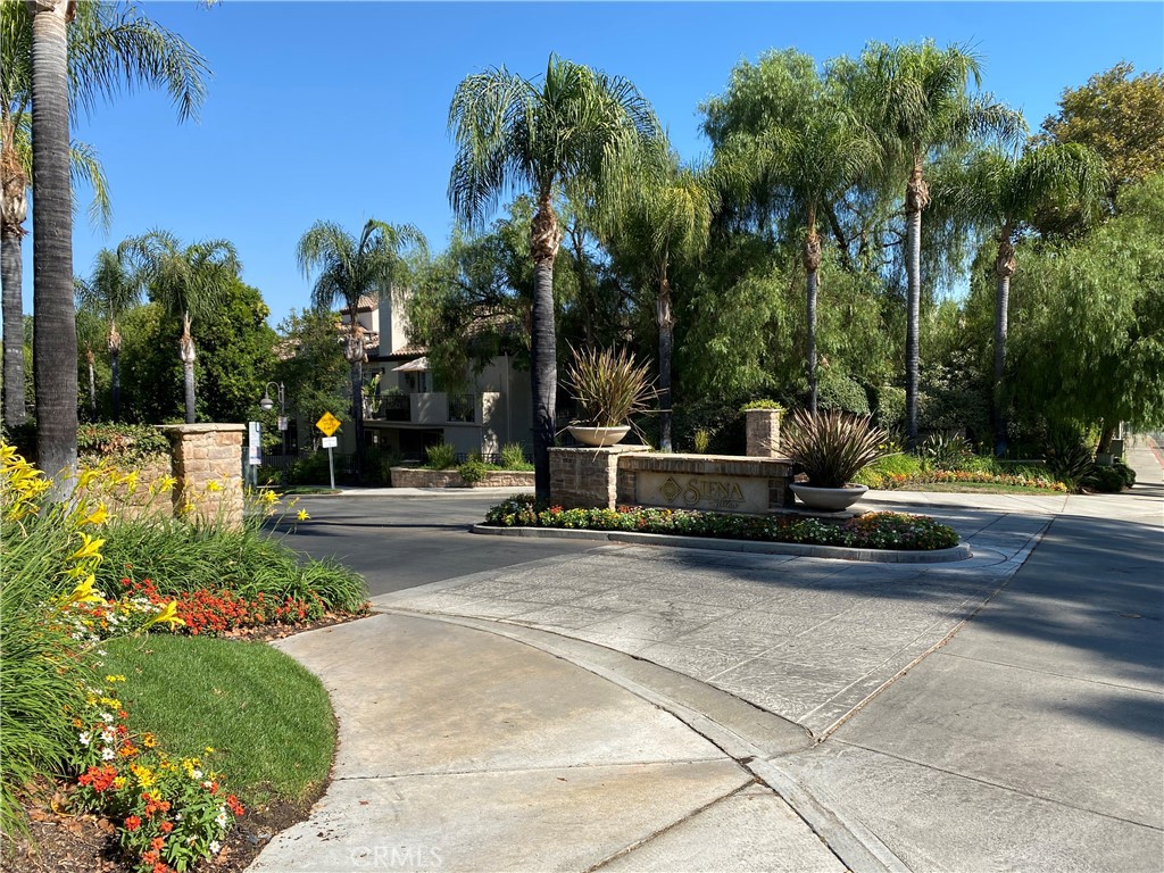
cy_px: 436
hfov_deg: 67.3
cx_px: 582
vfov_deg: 53.1
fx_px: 874
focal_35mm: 26
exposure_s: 1/1727
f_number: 1.8
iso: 32
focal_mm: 4.25
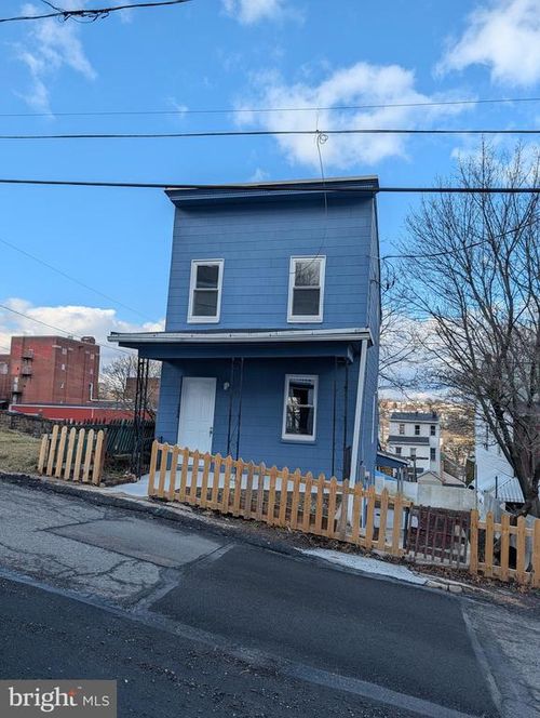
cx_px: 270
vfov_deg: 71.5
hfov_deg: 56.9
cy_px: 359
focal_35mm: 24
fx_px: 498
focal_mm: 6.9
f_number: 1.68
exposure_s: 1/867
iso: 21
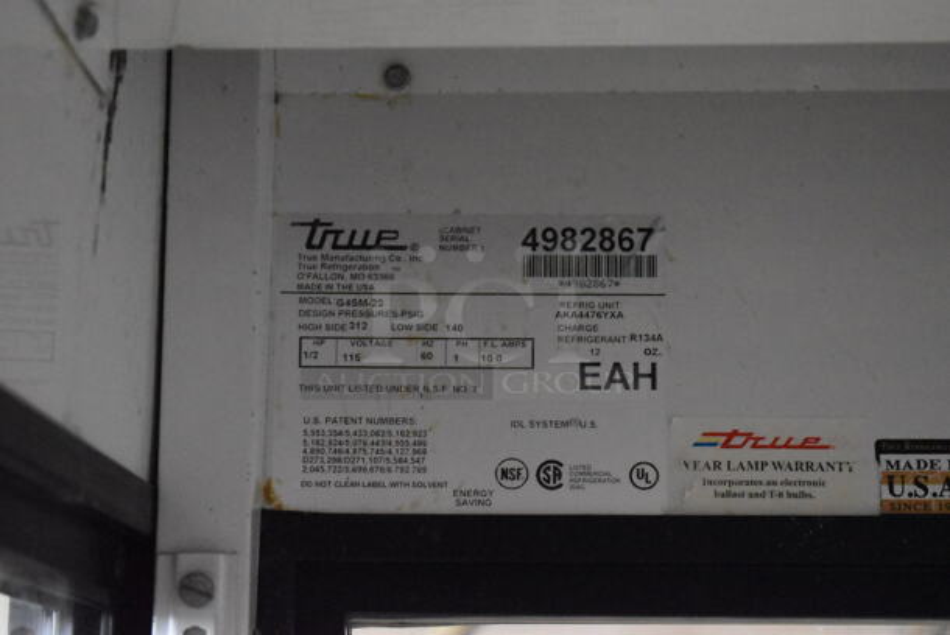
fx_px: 2179
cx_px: 475
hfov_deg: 24.6
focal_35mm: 82
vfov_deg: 16.6
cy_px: 318
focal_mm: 55
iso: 12800
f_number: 5.6
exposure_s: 1/125
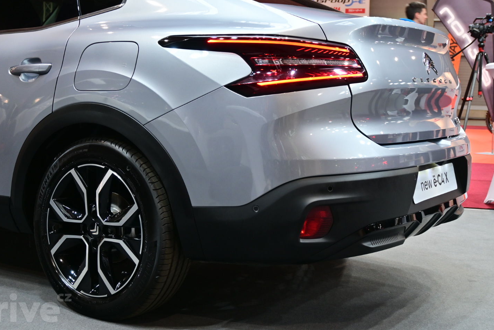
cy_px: 147
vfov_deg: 27.2
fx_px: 680
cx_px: 233
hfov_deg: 39.9
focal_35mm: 50
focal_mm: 29
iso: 450
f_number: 4.8
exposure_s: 1/50
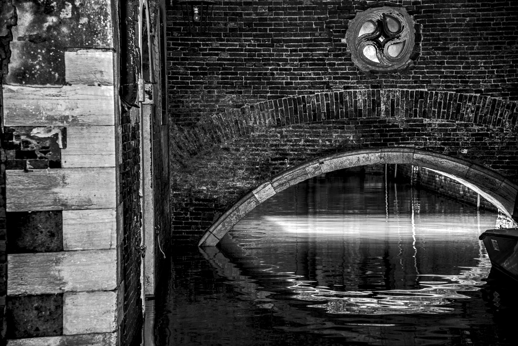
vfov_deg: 14.0
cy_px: 173
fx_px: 1411
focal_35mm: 98
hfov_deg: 20.8
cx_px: 259
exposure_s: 1/50
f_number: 5.6
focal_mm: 98
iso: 200
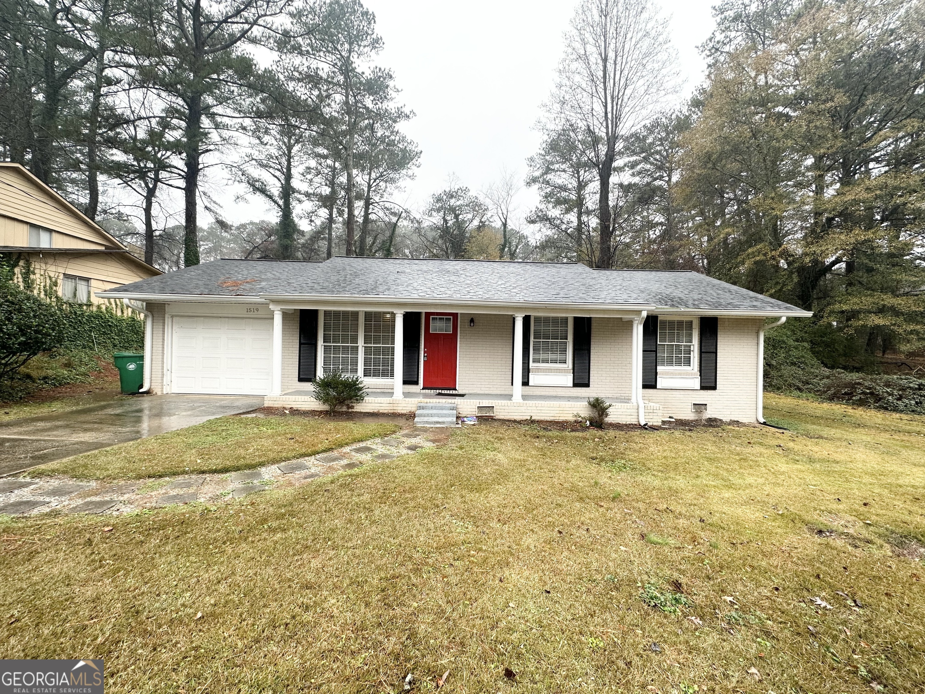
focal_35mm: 14
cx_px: 462
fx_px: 374
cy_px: 347
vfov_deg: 85.7
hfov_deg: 102.1
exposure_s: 1/99
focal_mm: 2.22
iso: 64
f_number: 2.2
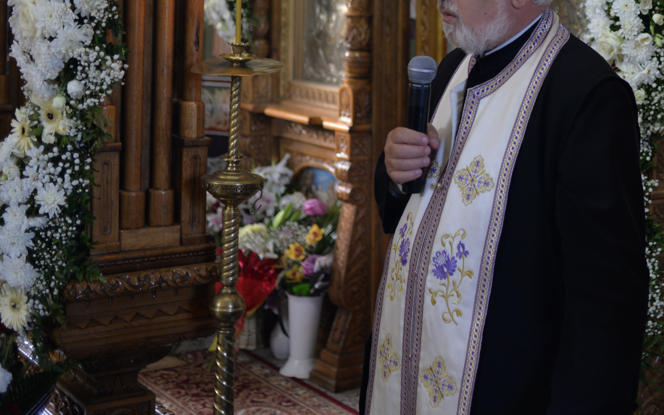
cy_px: 19
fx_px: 1267
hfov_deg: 28.1
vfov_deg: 18.2
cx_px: 616
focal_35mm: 70
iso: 200
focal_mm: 35
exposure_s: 1/25
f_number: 2.5
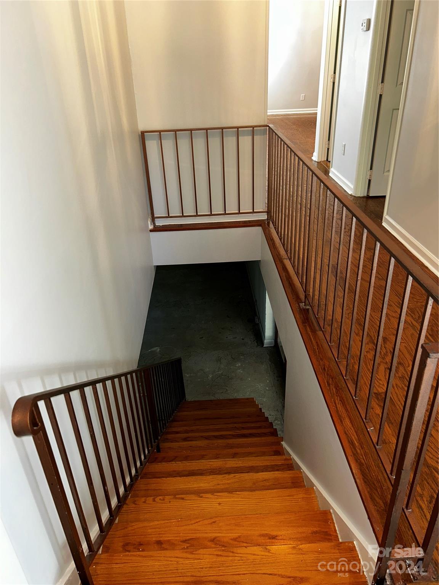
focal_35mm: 26
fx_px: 440
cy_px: 292
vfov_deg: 67.3
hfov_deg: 53.1
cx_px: 220
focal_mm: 5.7
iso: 64
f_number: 1.5
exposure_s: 1/19
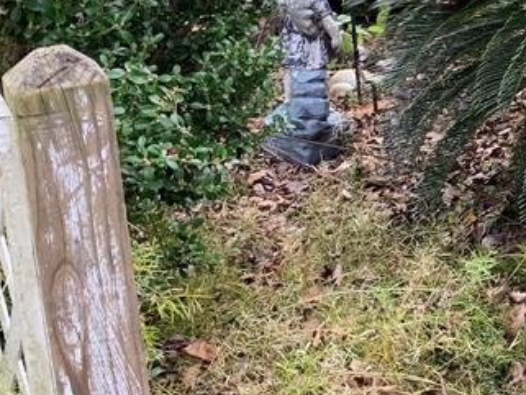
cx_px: 737
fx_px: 1262
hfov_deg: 20.8
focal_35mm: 83
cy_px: -34
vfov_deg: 17.2
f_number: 1.8
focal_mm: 4.25
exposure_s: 1/122
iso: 25
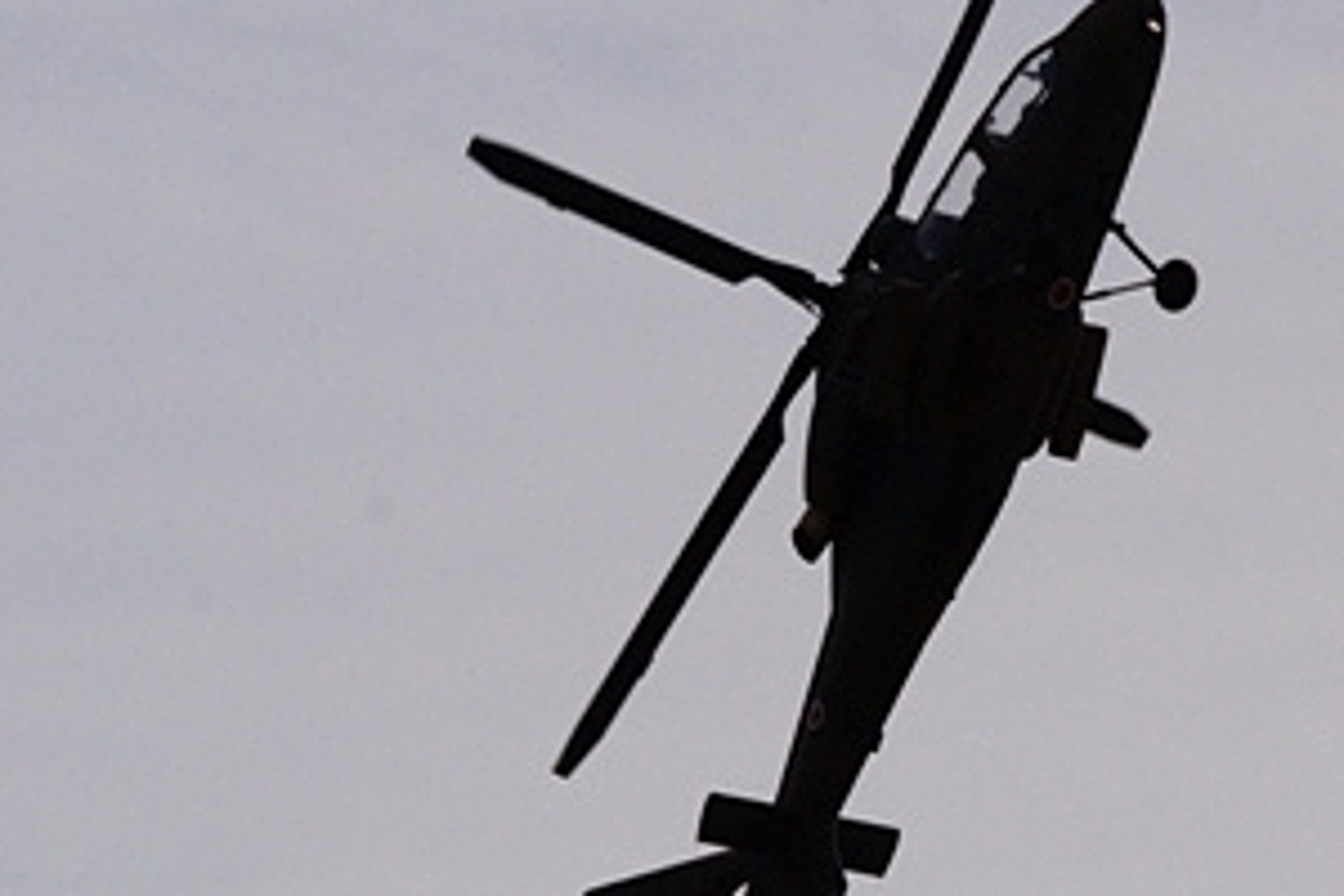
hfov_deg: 5.1
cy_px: 513
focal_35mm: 400
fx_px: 14932
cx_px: 1075
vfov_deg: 3.4
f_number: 16
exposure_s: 1/2500
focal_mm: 160
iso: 800
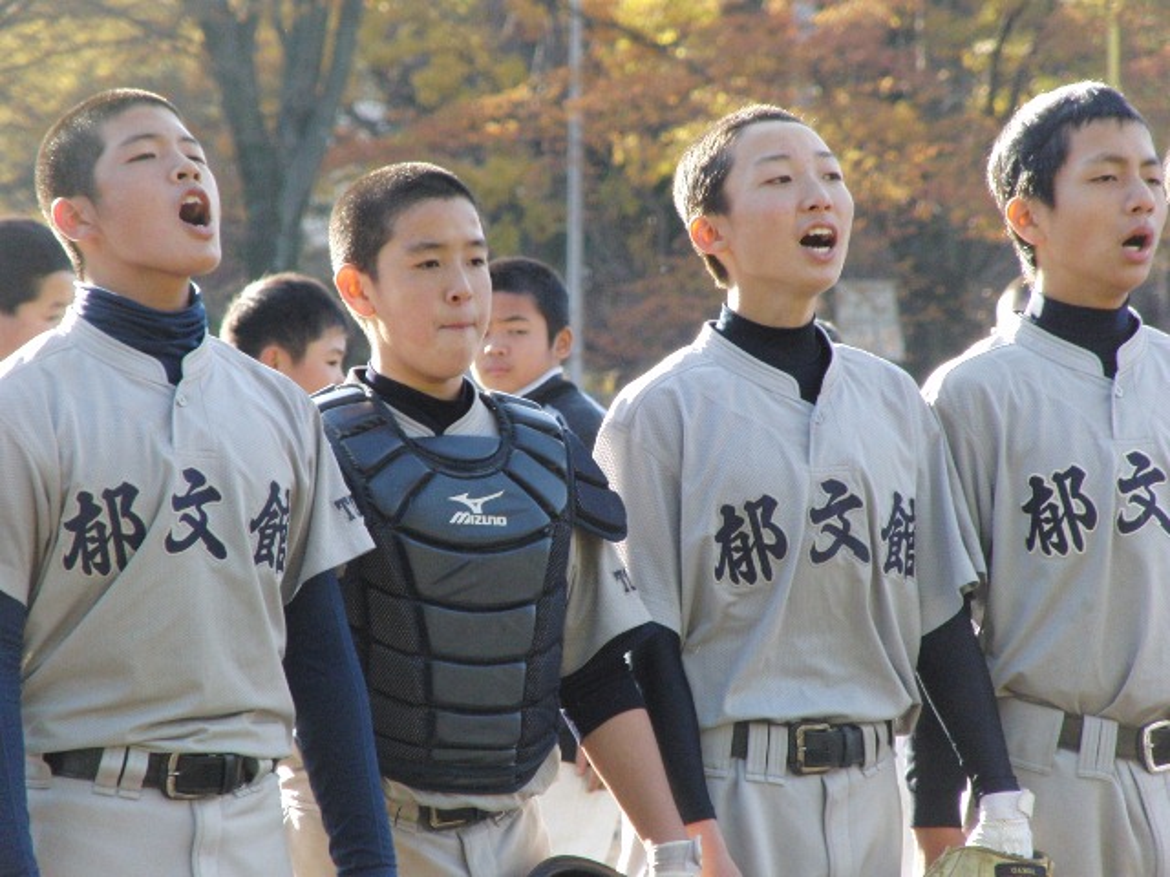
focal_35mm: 338
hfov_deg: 5.9
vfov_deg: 4.4
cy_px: 438
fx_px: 11424
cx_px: 585
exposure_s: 1/320
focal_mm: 59.8
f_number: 4.6
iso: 400
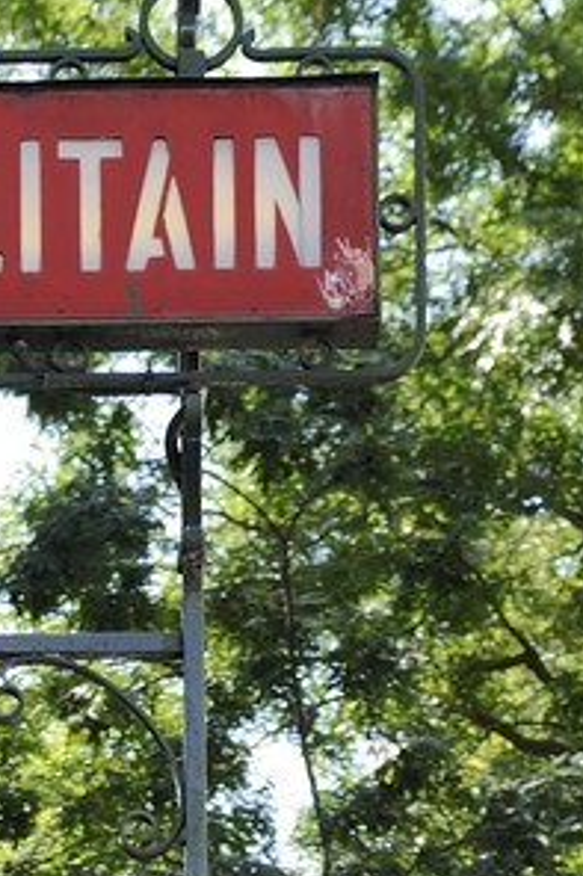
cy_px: 2211
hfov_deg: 5.6
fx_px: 5909
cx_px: -98
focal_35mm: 243
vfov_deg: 7.8
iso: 200
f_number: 4
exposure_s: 1/160
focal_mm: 45
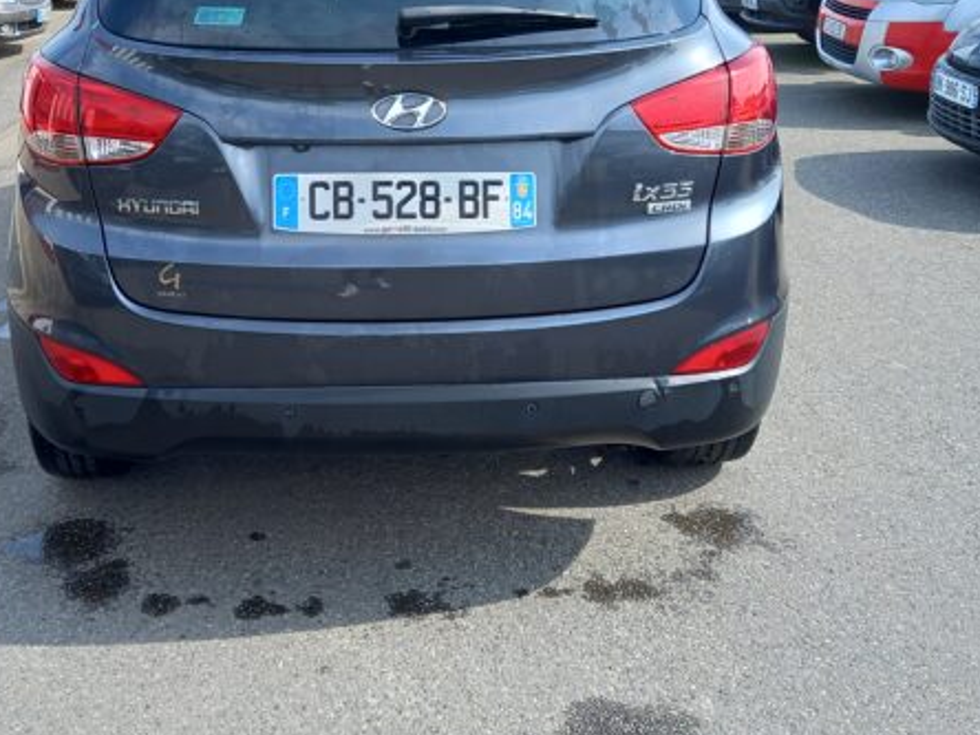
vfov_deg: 31.6
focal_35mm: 45
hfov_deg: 41.7
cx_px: 360
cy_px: 181
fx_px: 1274
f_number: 2
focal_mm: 4.6
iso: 25
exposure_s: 1/224
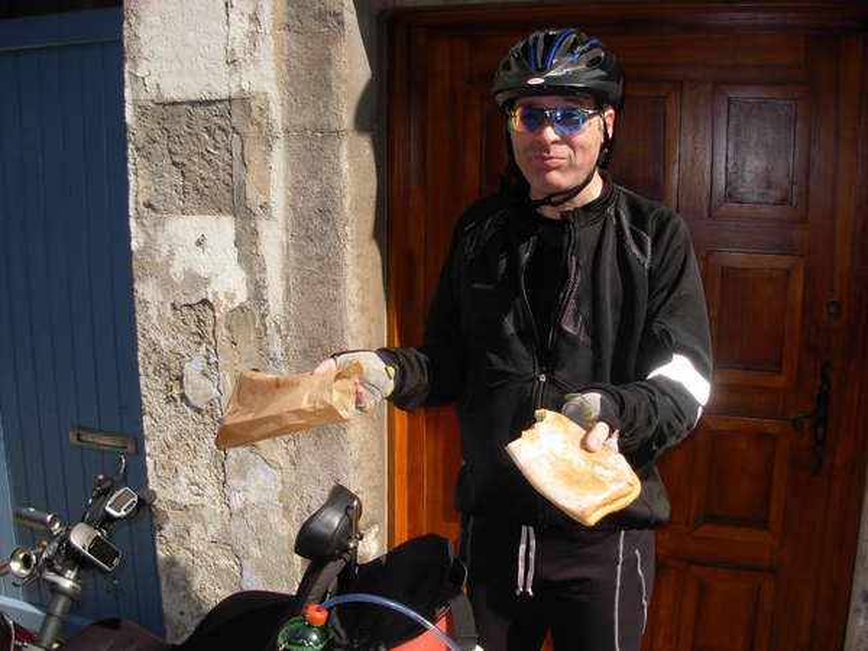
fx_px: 953
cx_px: 434
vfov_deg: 37.7
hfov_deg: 49.0
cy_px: 326
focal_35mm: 38
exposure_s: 1/939
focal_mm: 6.3
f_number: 2.9
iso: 79
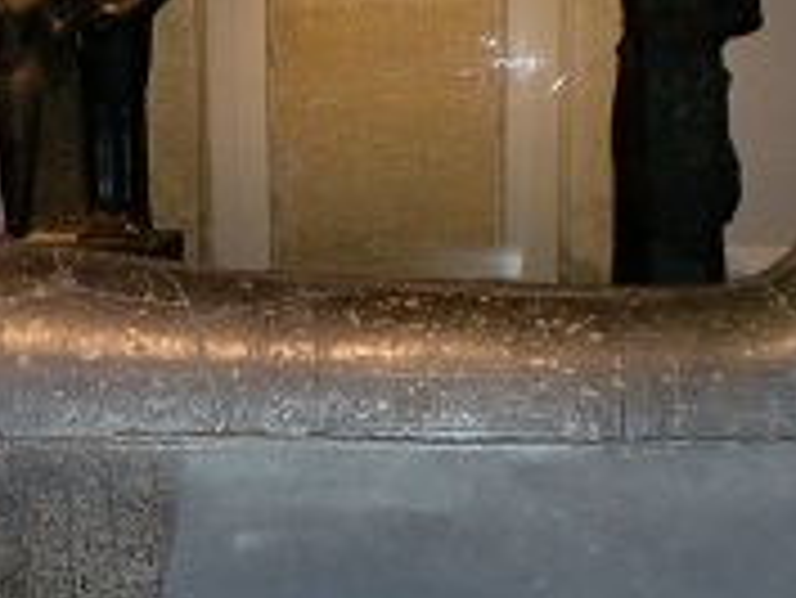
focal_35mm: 75
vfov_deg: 19.7
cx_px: 112
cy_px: 312
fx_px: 1726
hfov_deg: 25.3
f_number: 3.1
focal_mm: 6.3
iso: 400
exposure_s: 1/50
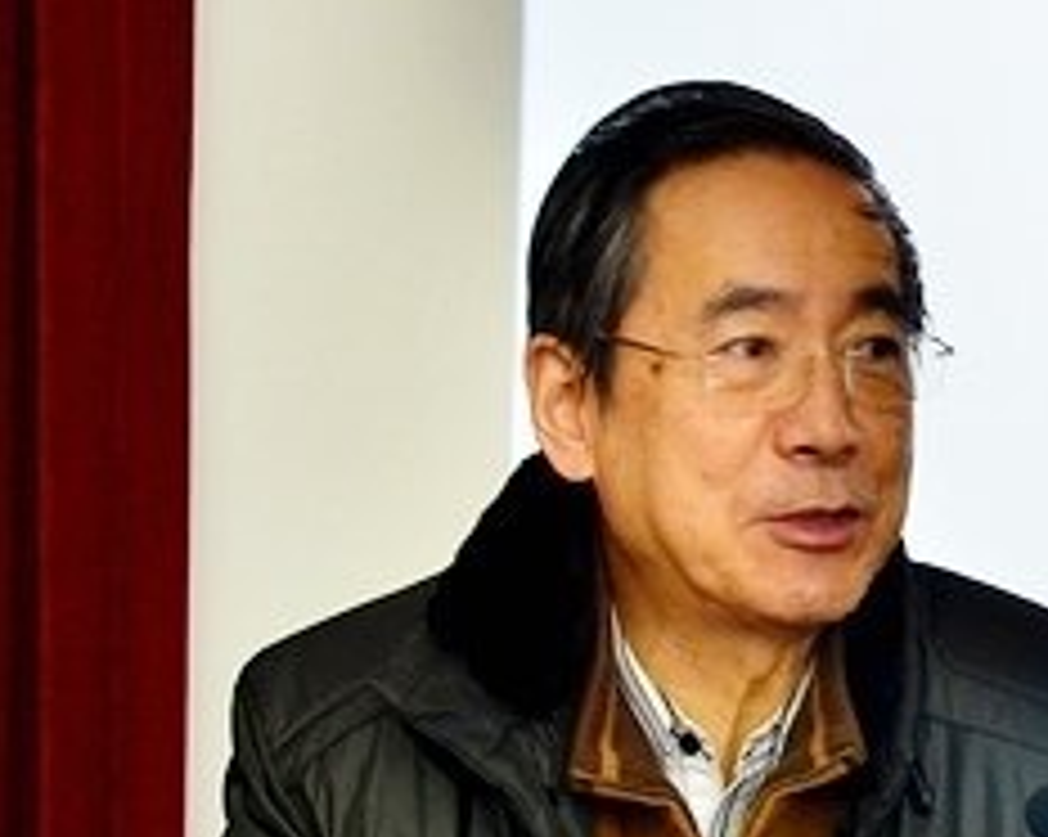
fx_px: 4494
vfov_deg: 10.6
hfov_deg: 13.0
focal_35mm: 145
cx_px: 1187
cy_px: 598
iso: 800
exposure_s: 1/30
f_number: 4.5
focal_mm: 40
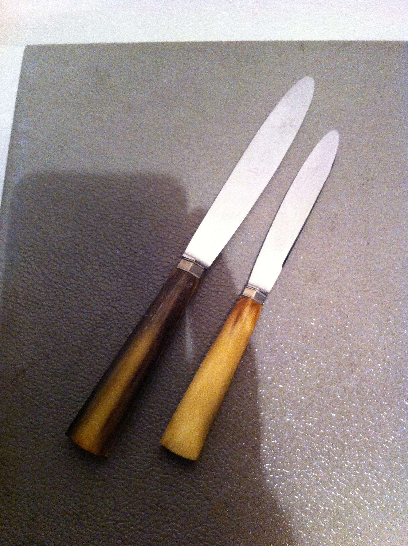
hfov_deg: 40.6
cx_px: 204
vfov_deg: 52.7
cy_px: 273
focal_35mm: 35
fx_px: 551
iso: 250
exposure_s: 1/17
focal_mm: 3.85
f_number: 2.8
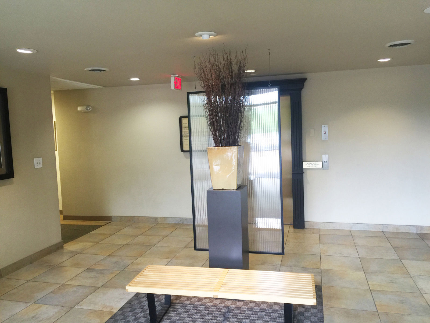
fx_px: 360
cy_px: 162
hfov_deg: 61.7
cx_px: 215
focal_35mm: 29
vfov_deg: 48.2
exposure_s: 1/15
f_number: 2.2
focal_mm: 4.15
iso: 50
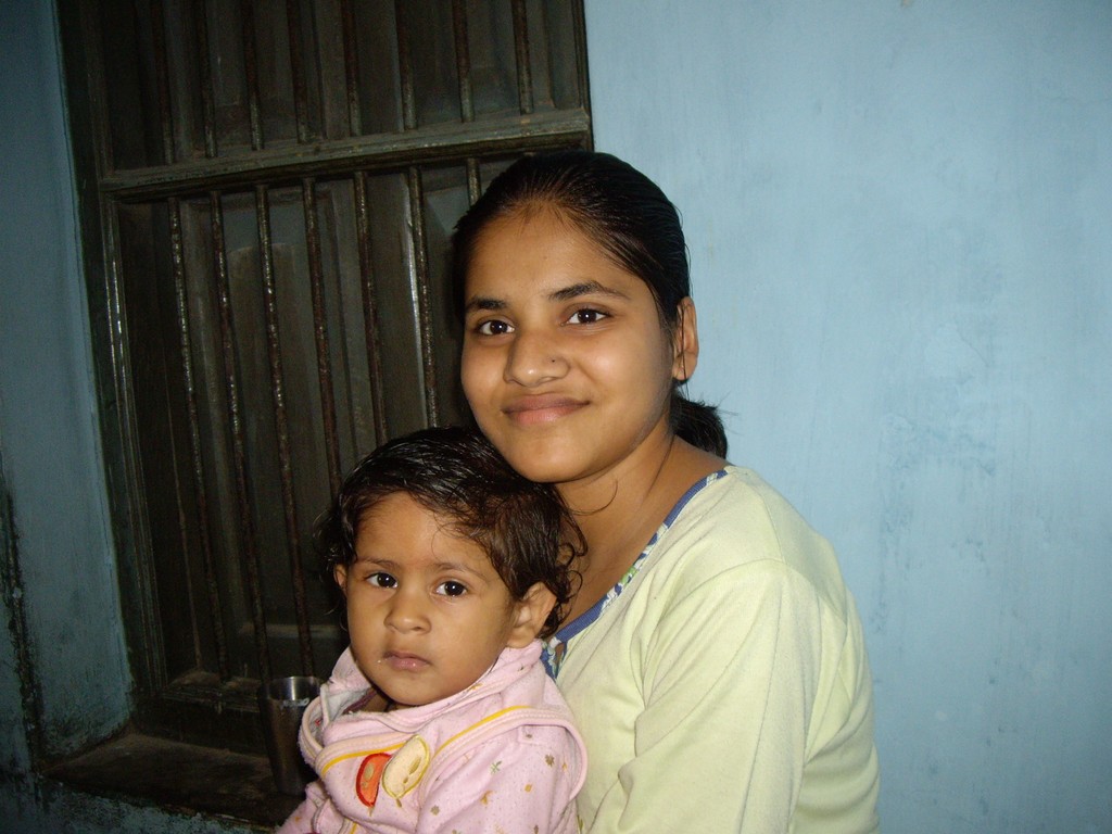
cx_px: 556
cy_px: 417
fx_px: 1221
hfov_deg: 49.0
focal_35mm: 38
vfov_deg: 37.7
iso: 200
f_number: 2.7
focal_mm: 6.2
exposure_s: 1/40
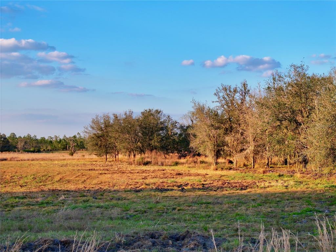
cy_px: 126
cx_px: 168
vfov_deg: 21.0
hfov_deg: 27.8
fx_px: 679
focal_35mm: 70
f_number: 2.8
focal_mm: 19.35
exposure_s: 1/400
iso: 130
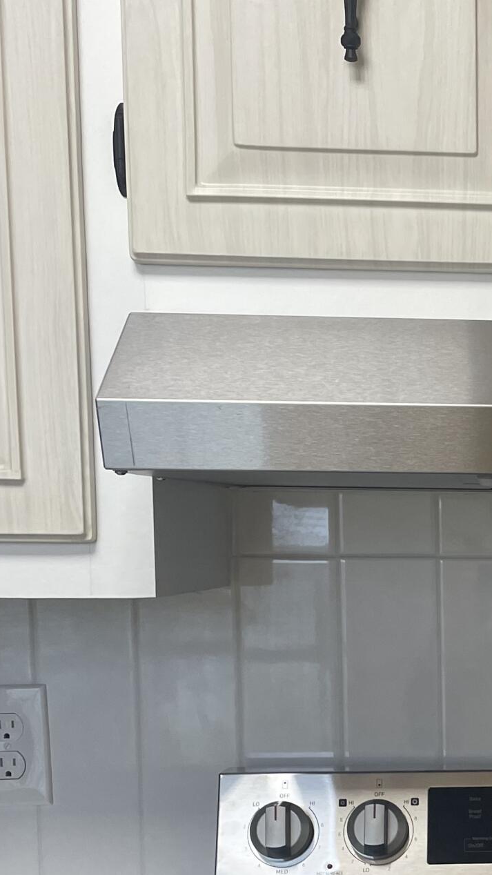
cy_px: 720
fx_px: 1554
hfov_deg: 16.9
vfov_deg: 30.5
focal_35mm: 67
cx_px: 653
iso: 64
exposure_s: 1/120
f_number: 1.6
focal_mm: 4.2
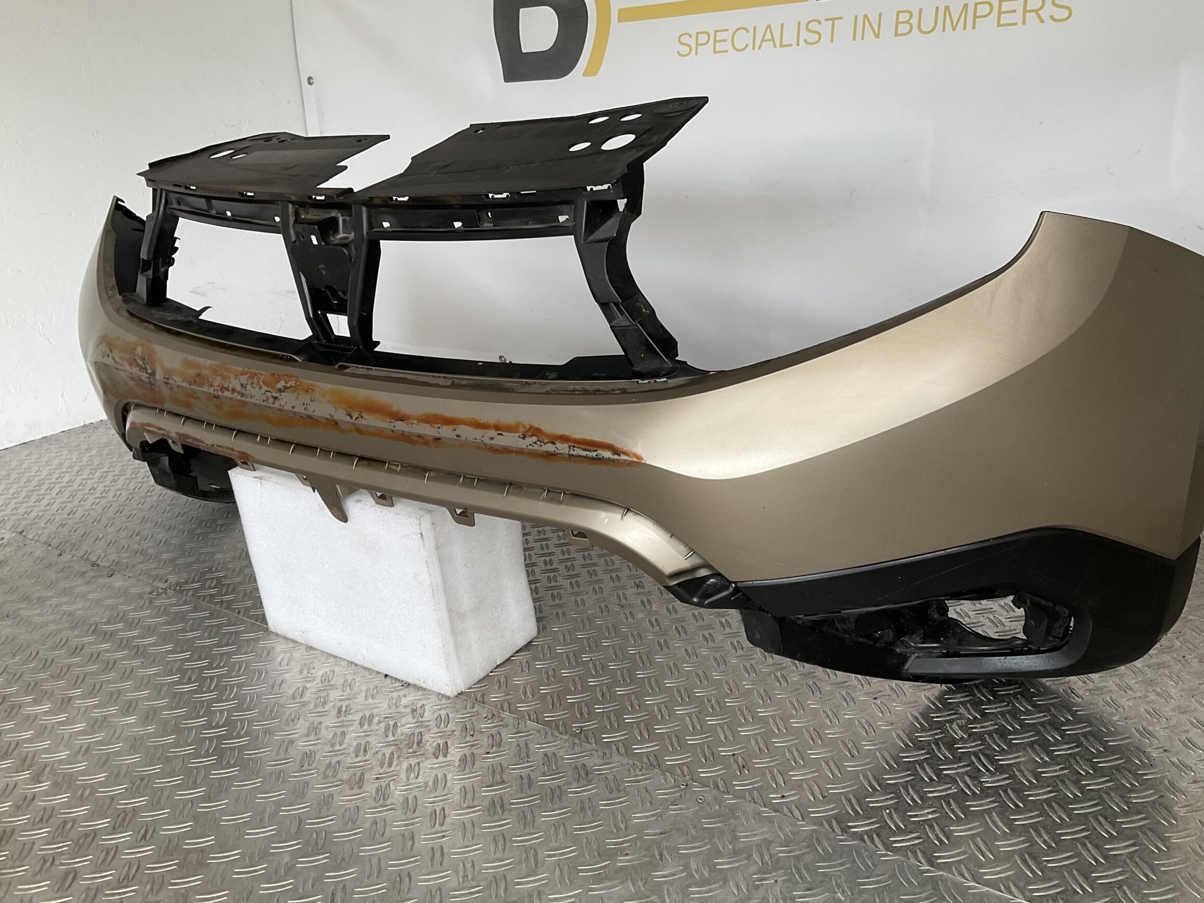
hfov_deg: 56.7
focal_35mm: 32
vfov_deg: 44.2
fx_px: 1113
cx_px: 657
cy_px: 444
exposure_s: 1/100
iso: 32
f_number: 1.8
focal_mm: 3
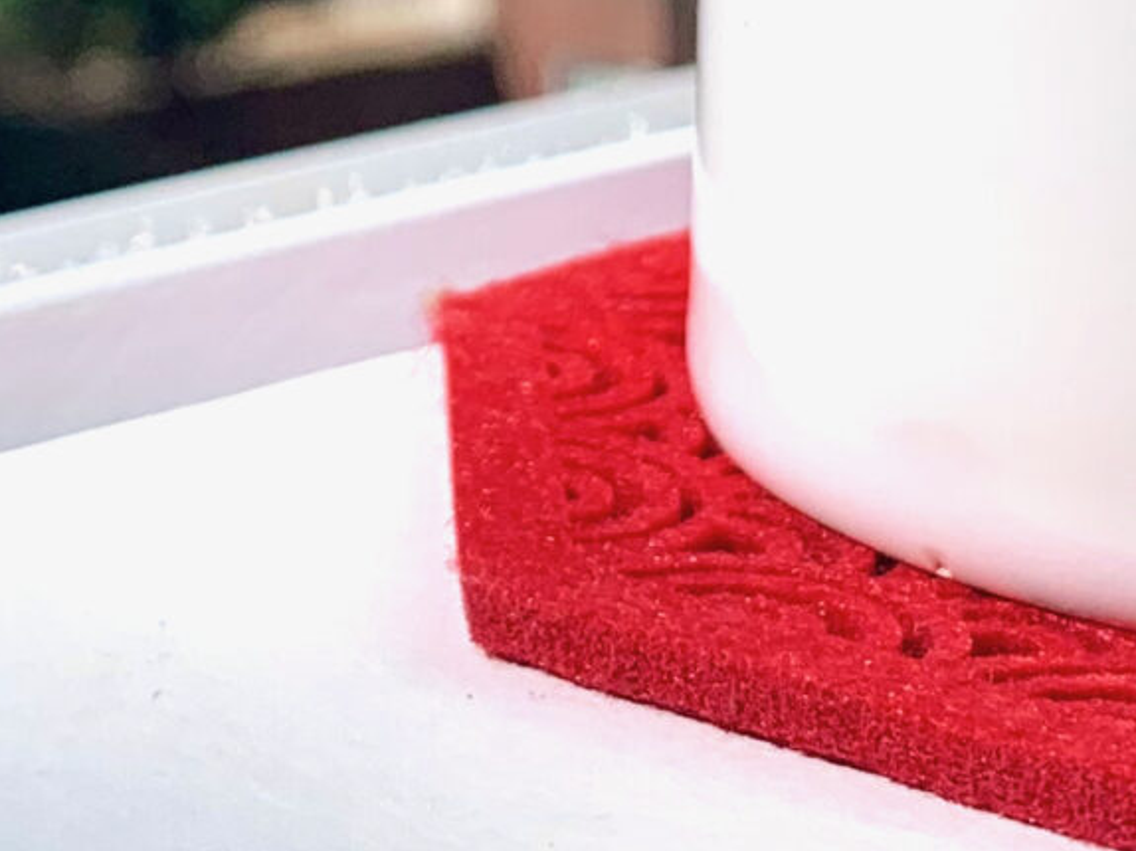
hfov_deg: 14.5
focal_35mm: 136
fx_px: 4461
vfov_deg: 10.5
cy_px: -467
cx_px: 673
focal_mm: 4.25
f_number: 1.8
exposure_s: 1/2364
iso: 25
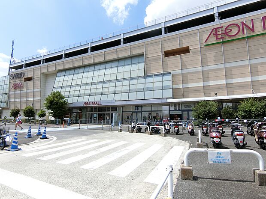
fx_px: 146
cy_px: 100
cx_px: 133
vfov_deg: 68.7
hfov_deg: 84.7
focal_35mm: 19
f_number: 2.7
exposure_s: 1/1600
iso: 80
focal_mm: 4.06
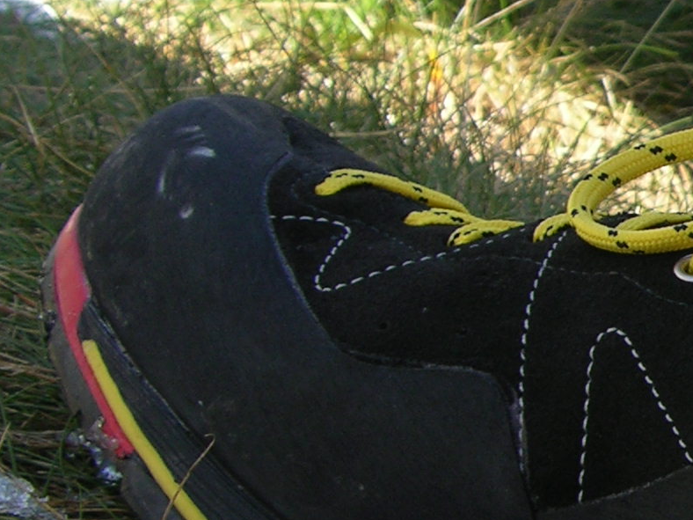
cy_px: 313
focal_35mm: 145
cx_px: 1152
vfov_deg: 10.2
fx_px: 2903
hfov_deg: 12.7
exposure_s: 1/126
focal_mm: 8.9
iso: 50
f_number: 4
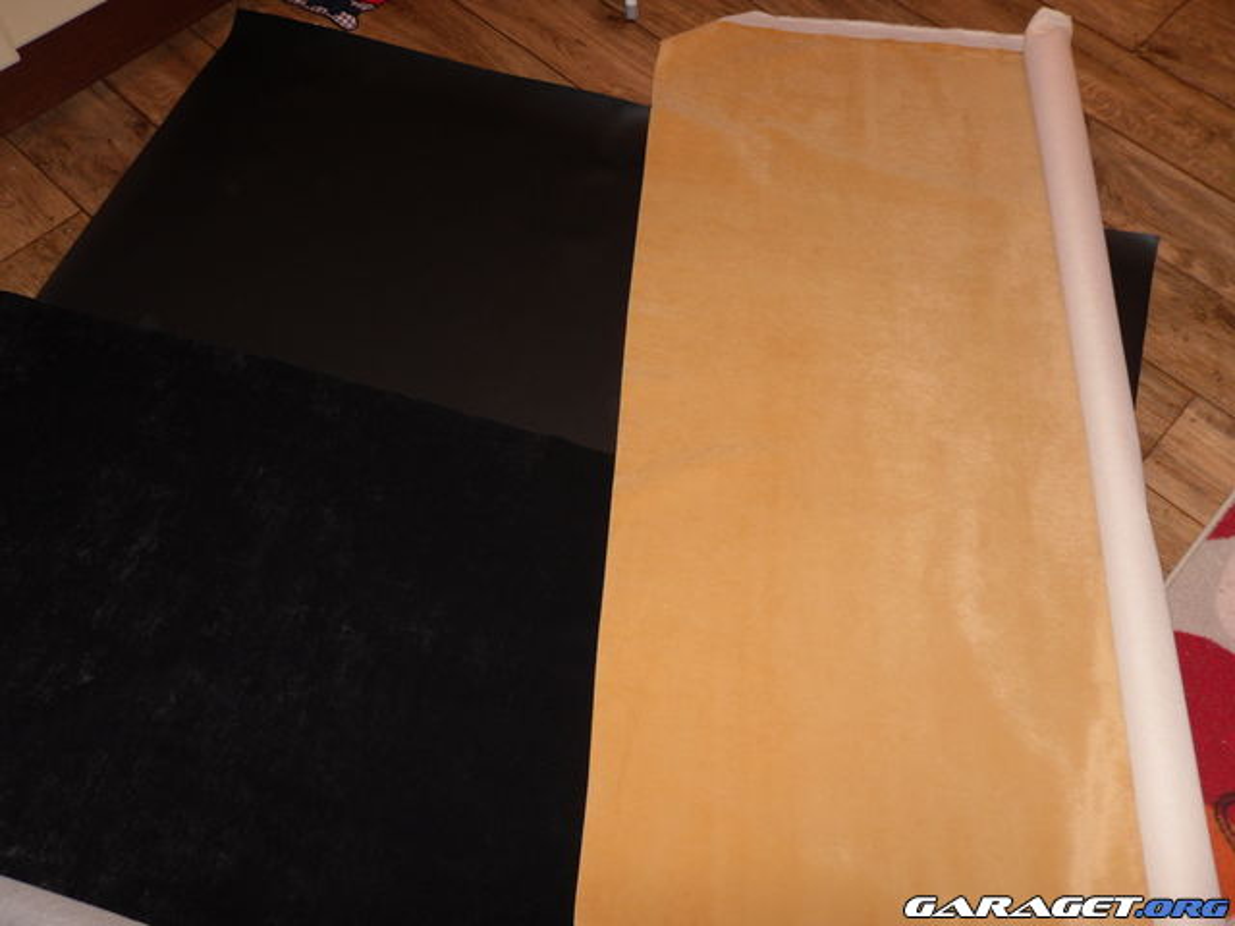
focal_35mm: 35
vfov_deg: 40.7
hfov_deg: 52.6
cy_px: 463
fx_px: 1249
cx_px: 618
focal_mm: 6.3
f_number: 3.5
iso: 100
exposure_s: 1/45
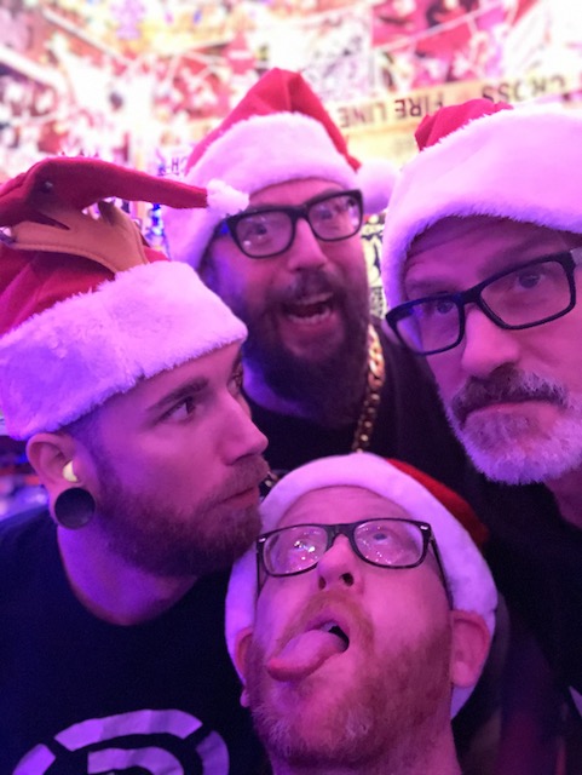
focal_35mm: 32
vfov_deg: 56.8
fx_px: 716
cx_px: 291
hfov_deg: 44.2
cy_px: 388
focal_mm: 2.87
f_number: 2.2
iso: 1600
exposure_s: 1/15
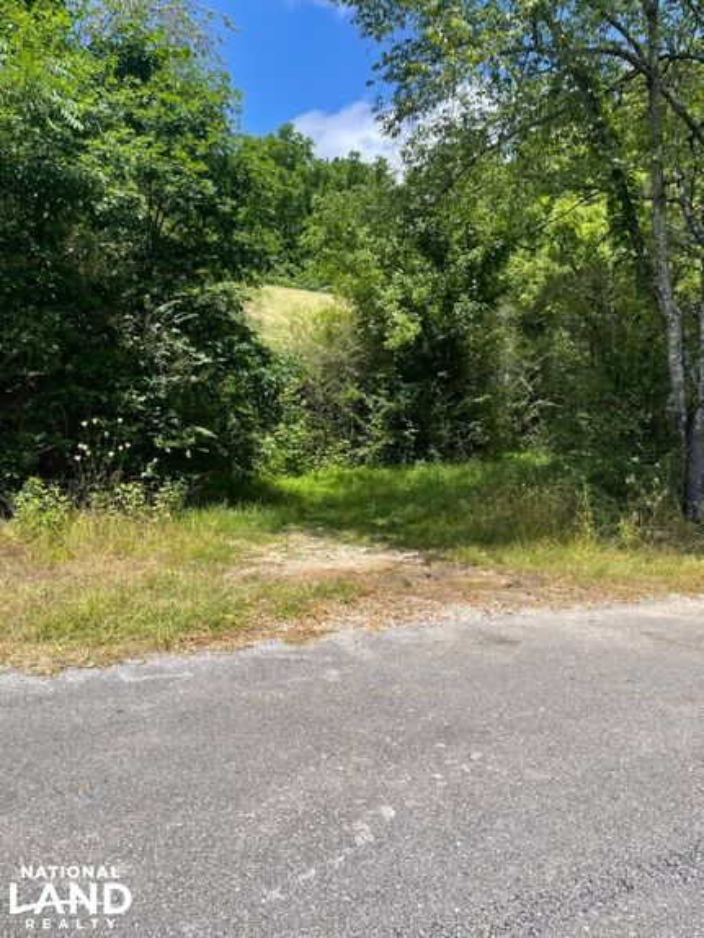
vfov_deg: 69.4
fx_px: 677
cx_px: 352
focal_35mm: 25
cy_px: 469
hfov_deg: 54.9
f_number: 1.6
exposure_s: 1/1912
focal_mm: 5.1
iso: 32
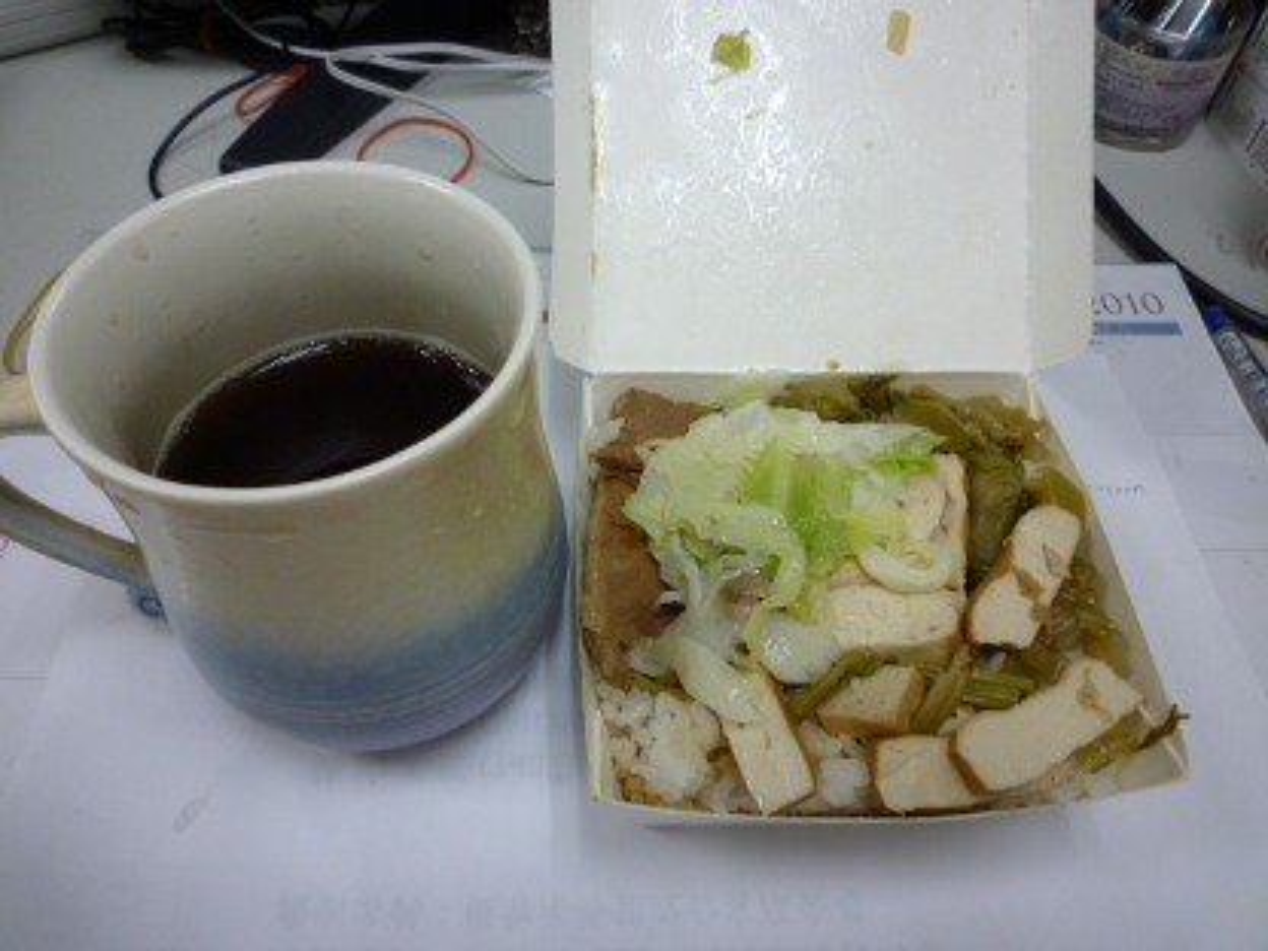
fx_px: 916
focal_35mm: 25
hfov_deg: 69.4
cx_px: 634
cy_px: 476
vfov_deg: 54.9
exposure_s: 1/30
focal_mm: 4.4
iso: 125
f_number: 2.8
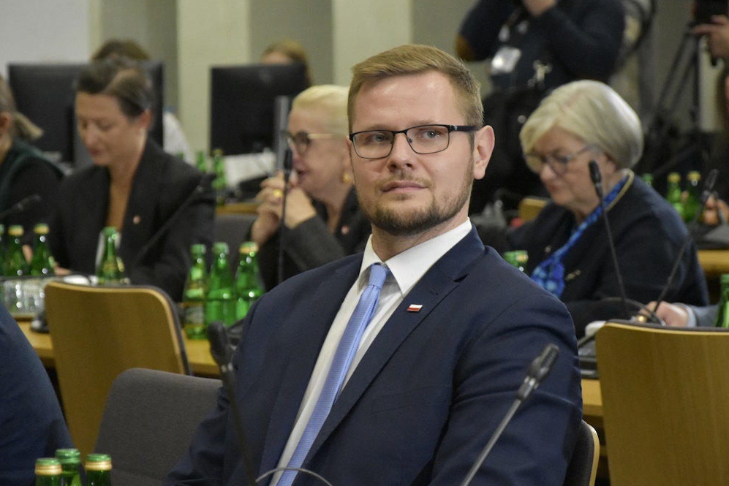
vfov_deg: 7.2
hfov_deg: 10.8
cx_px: 360
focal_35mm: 190
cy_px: 230
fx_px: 3840
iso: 5000
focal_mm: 105
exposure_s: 1/250
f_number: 5.6
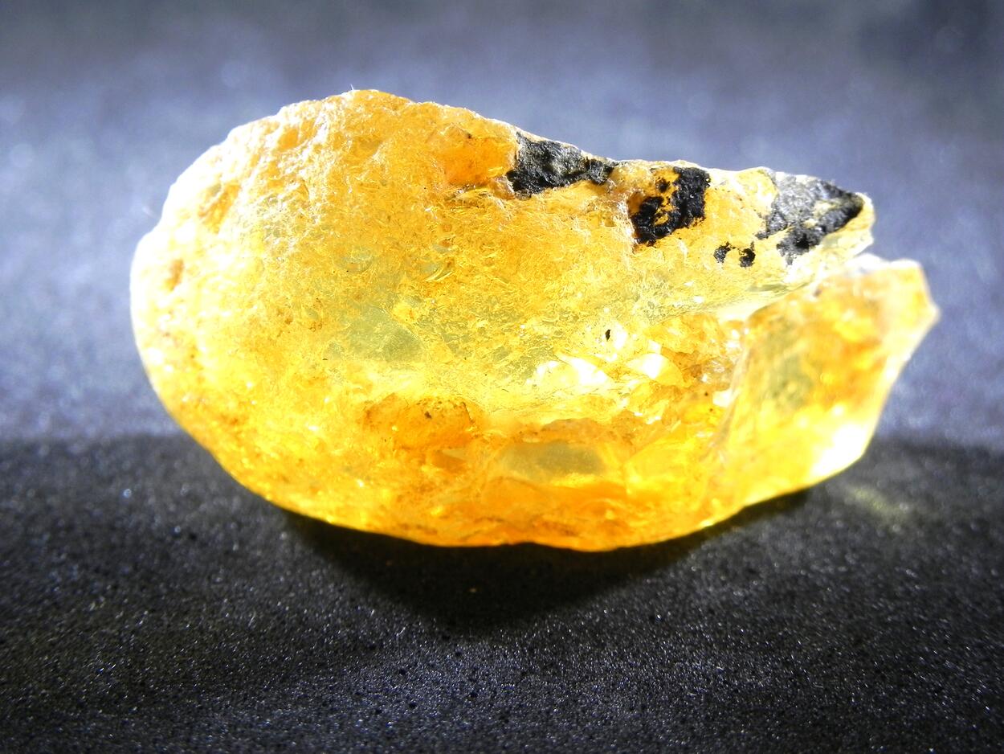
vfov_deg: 11.5
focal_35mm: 129
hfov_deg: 15.3
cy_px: 377
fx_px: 3742
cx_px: 502
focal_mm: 23
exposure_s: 1/53.4
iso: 160
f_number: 4.5
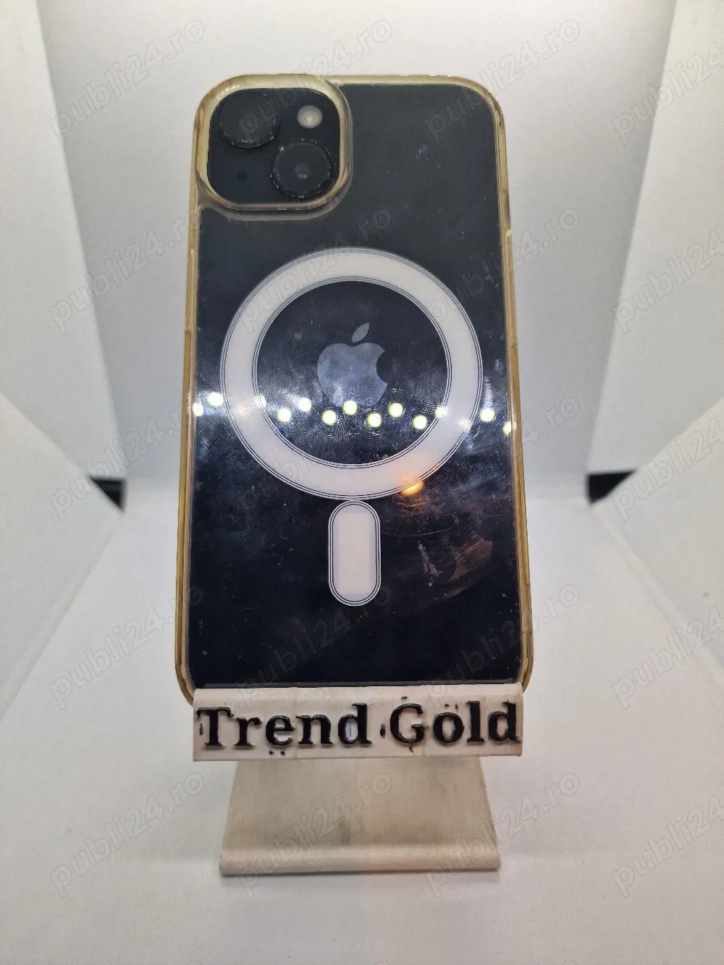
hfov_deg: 58.9
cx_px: 362
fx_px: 641
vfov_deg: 73.9
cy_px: 482
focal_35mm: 23
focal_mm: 6.4
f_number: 1.8
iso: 50
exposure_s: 1/182
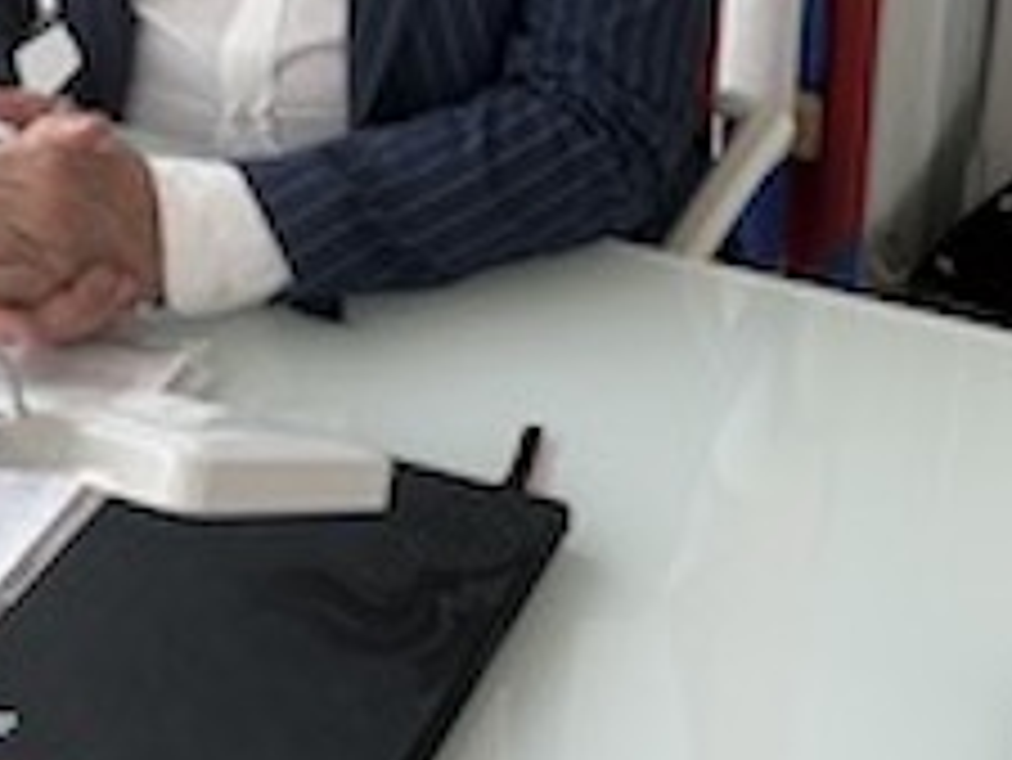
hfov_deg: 26.2
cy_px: -85
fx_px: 2165
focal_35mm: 74
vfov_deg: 19.1
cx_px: 382
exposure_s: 1/421
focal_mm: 5.7
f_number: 1.5
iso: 50
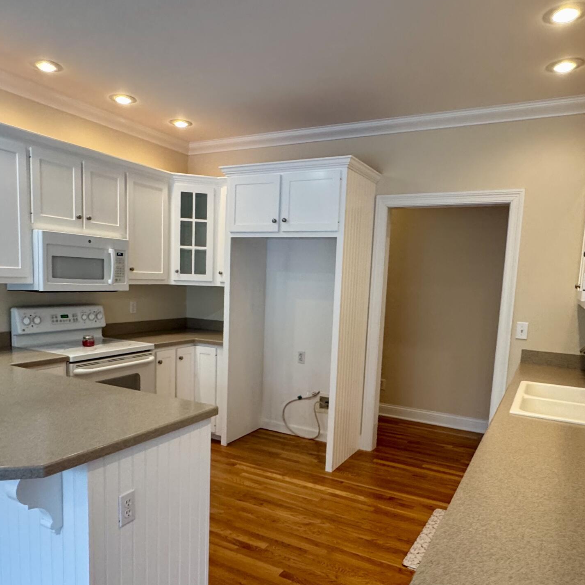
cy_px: 343
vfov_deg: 60.6
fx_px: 497
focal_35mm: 26
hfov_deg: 60.9
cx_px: 290
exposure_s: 1/120
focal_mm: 2.22
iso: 320
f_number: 2.2
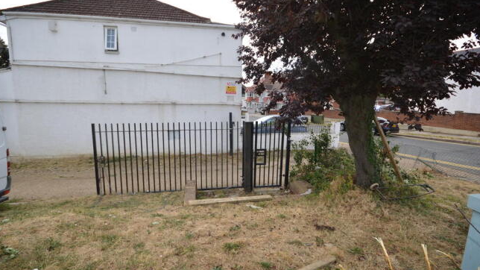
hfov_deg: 99.4
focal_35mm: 16
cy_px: 125
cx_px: 239
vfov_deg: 67.0
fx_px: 204
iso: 100
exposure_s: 1/200
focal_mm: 10
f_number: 7.1
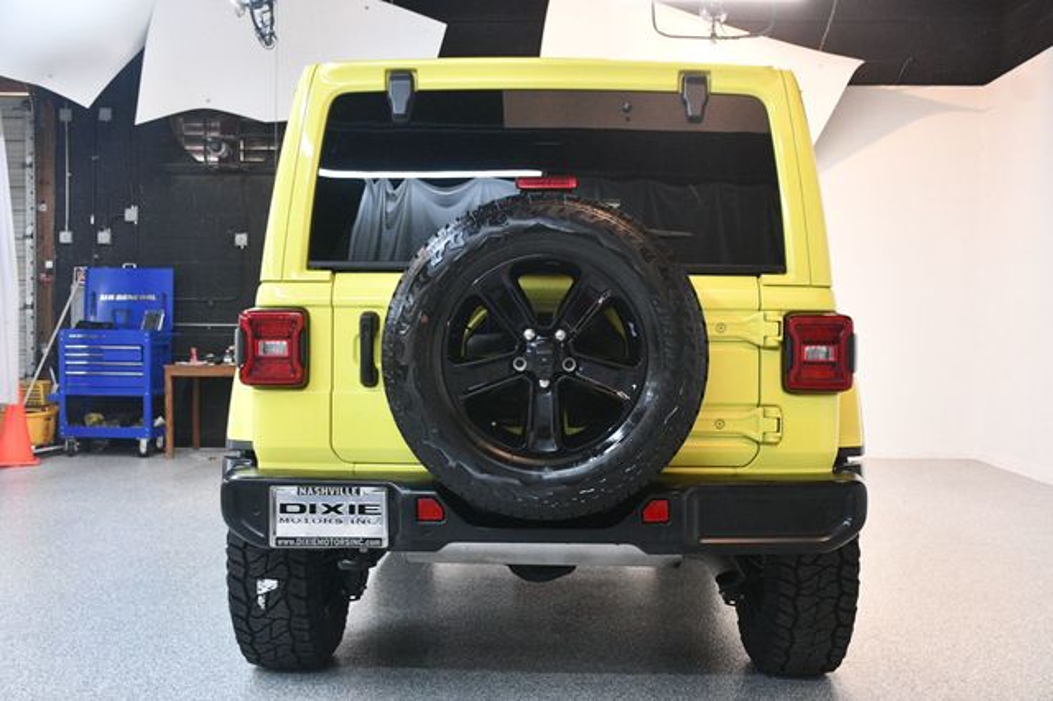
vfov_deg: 33.4
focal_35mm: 40
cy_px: 350
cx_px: 526
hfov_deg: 48.5
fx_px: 1169
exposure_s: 1/100
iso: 3200
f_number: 4
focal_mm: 27
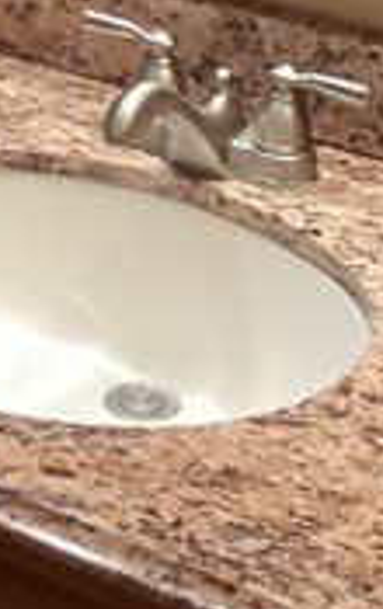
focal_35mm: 144
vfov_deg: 13.9
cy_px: -205
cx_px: -212
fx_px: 2395
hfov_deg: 8.9
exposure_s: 1/60
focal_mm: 3.3
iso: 320
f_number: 2.4
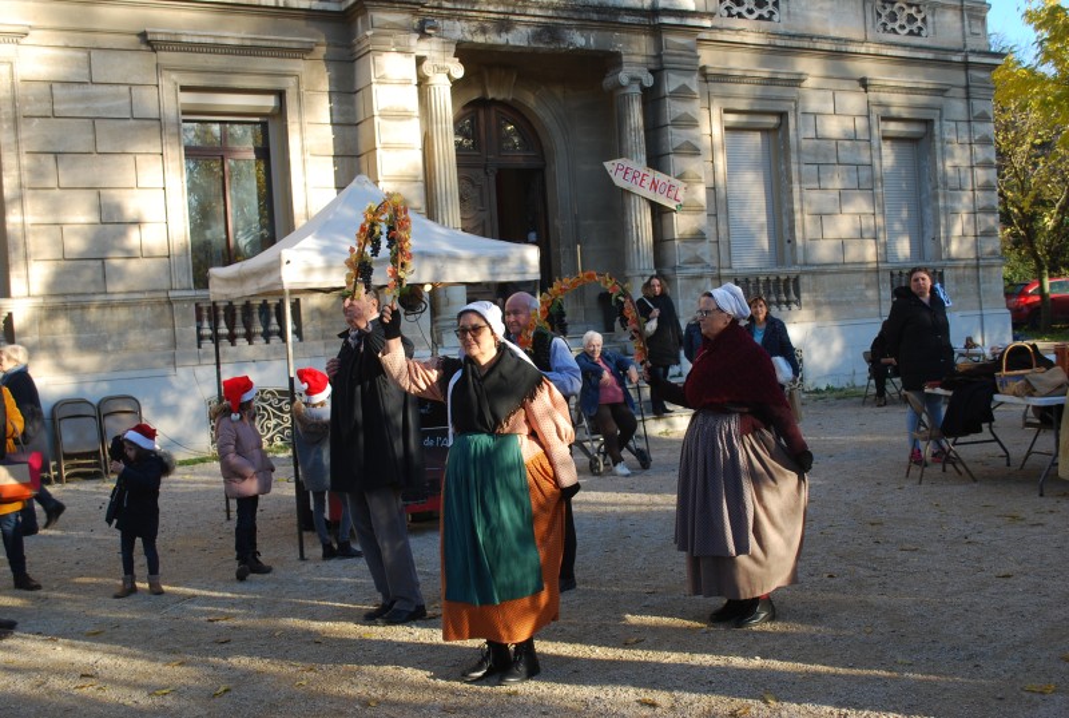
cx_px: 534
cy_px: 359
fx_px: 1160
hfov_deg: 49.5
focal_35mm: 39
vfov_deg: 34.4
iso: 140
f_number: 5.6
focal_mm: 26
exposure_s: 1/125
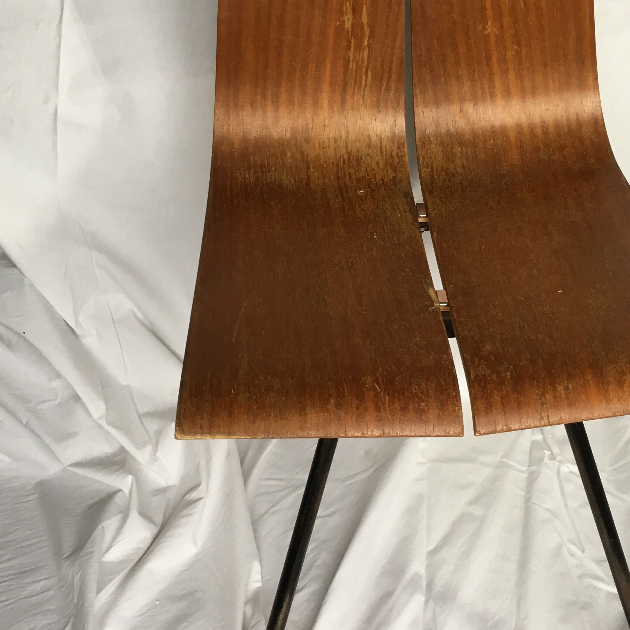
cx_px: 409
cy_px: 278
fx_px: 1030
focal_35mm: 50
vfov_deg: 34.0
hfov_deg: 33.8
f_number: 2.2
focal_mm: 4.15
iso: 40
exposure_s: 1/33
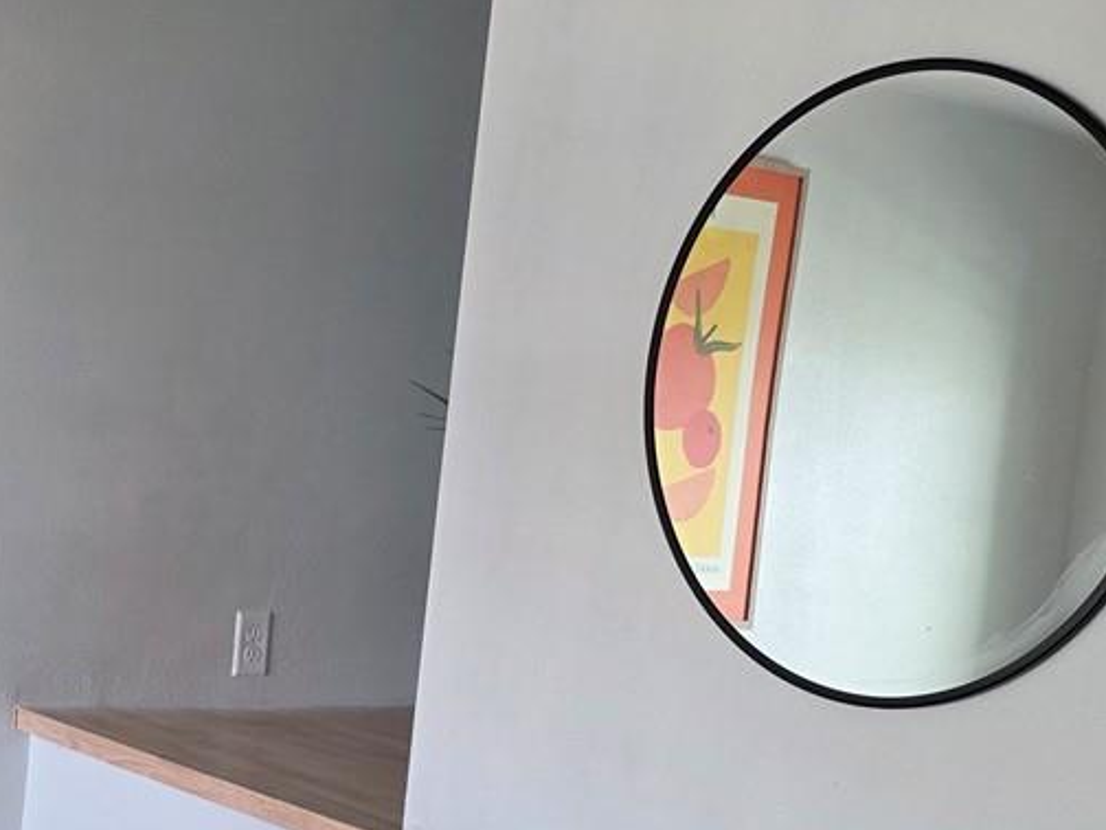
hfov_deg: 26.3
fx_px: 2332
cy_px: 536
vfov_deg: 20.1
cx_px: 268
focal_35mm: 73
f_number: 1.7
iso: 100
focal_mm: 6.3
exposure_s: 1/120
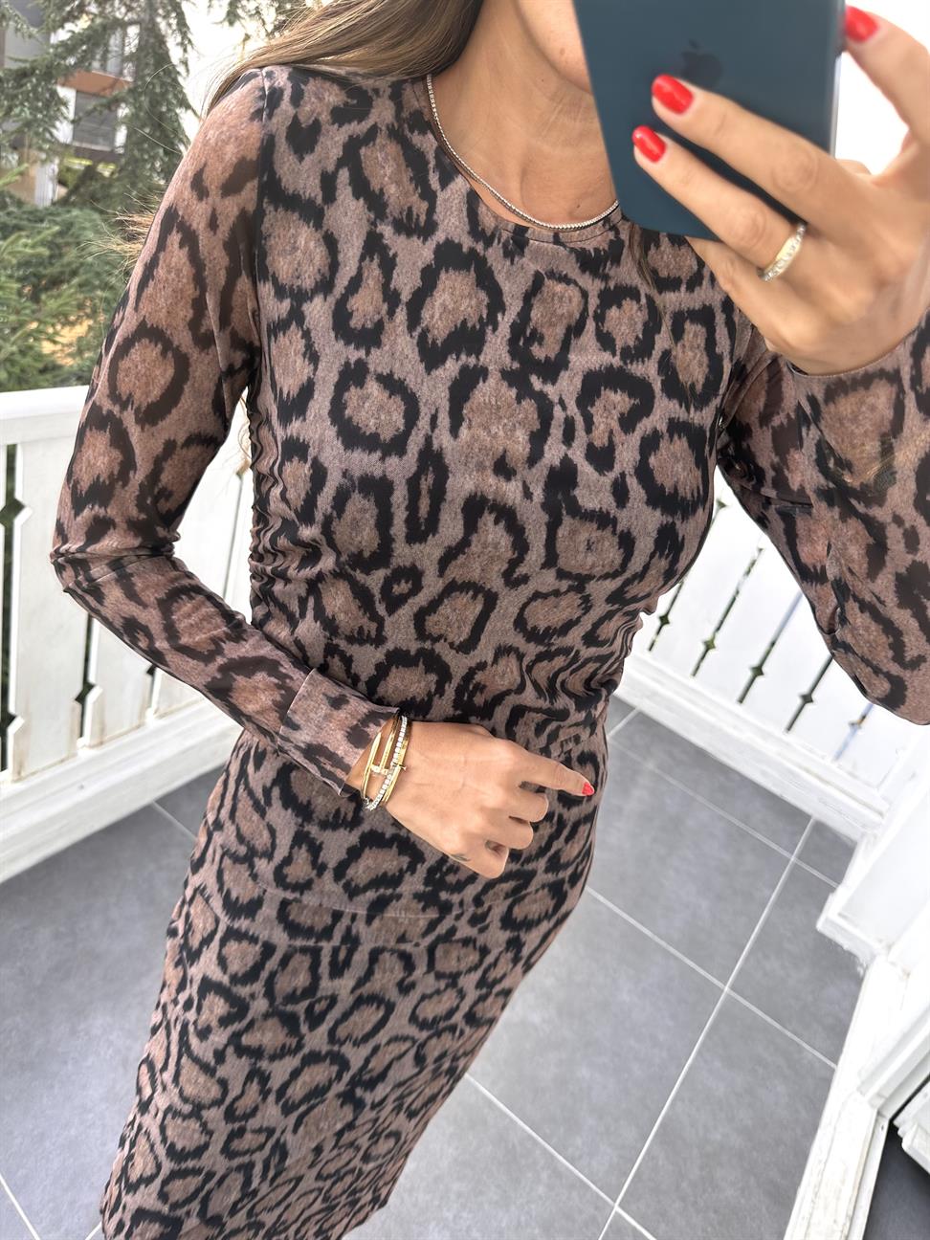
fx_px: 860
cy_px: 620
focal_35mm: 24
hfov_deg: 56.8
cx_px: 465
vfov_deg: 71.6
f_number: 1.78
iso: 80
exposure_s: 1/267
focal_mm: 6.86
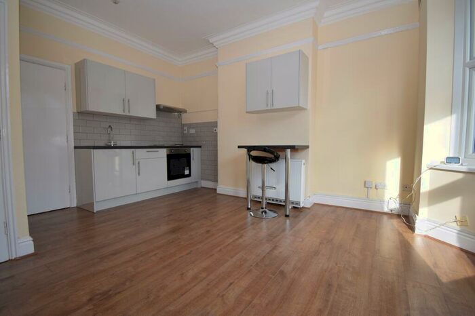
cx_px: 238
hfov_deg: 100.4
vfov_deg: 77.3
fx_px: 198
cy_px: 158
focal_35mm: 15
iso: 110
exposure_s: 1/60
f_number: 4.5
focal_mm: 10
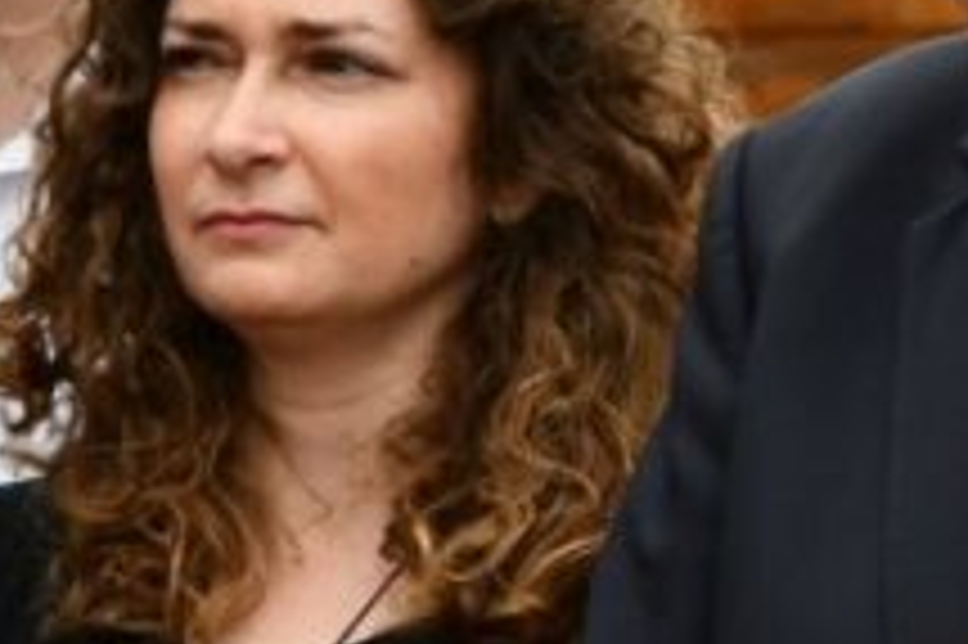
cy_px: 671
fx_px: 11822
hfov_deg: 4.6
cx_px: -860
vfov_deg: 3.1
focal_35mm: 440
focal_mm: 50
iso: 200
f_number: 6.3
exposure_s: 1/250
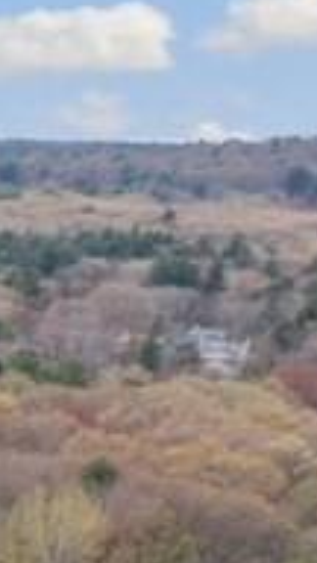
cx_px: -1092
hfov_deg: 6.0
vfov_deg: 13.0
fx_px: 2331
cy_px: 865
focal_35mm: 156
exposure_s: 1/100
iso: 400
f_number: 5.6
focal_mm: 10.26
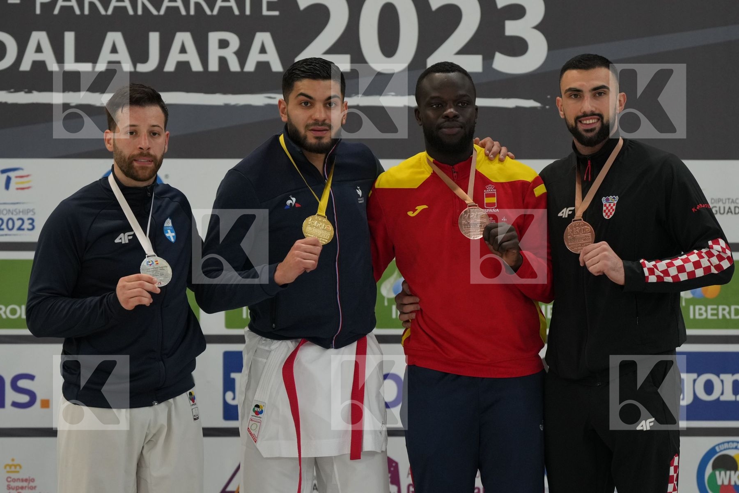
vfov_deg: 7.2
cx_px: 370
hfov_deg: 10.7
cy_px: 246
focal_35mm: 192
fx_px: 3941
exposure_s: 1/500
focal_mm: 128
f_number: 2.8
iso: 1600
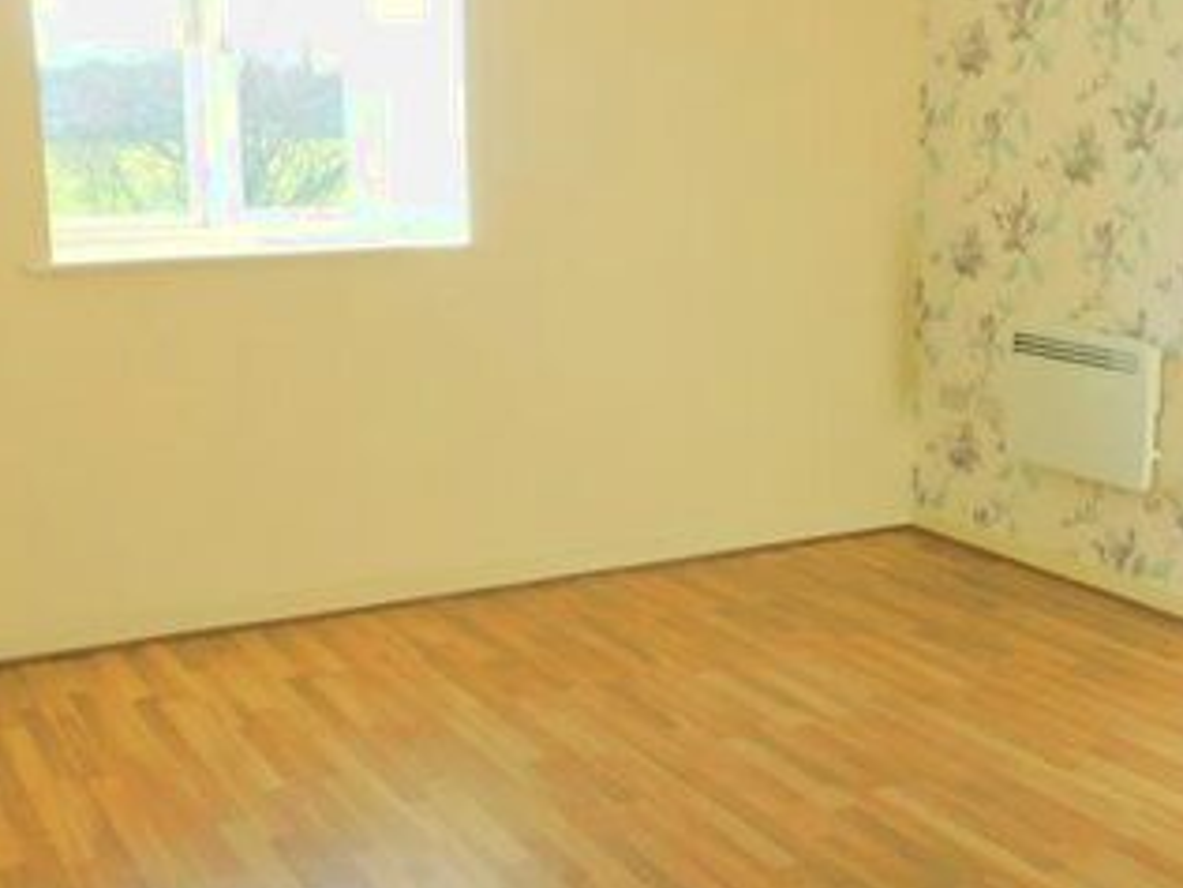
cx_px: 708
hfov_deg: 37.4
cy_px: 463
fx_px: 1743
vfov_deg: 28.6
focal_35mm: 51
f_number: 3
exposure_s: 1/125
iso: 125
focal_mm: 4
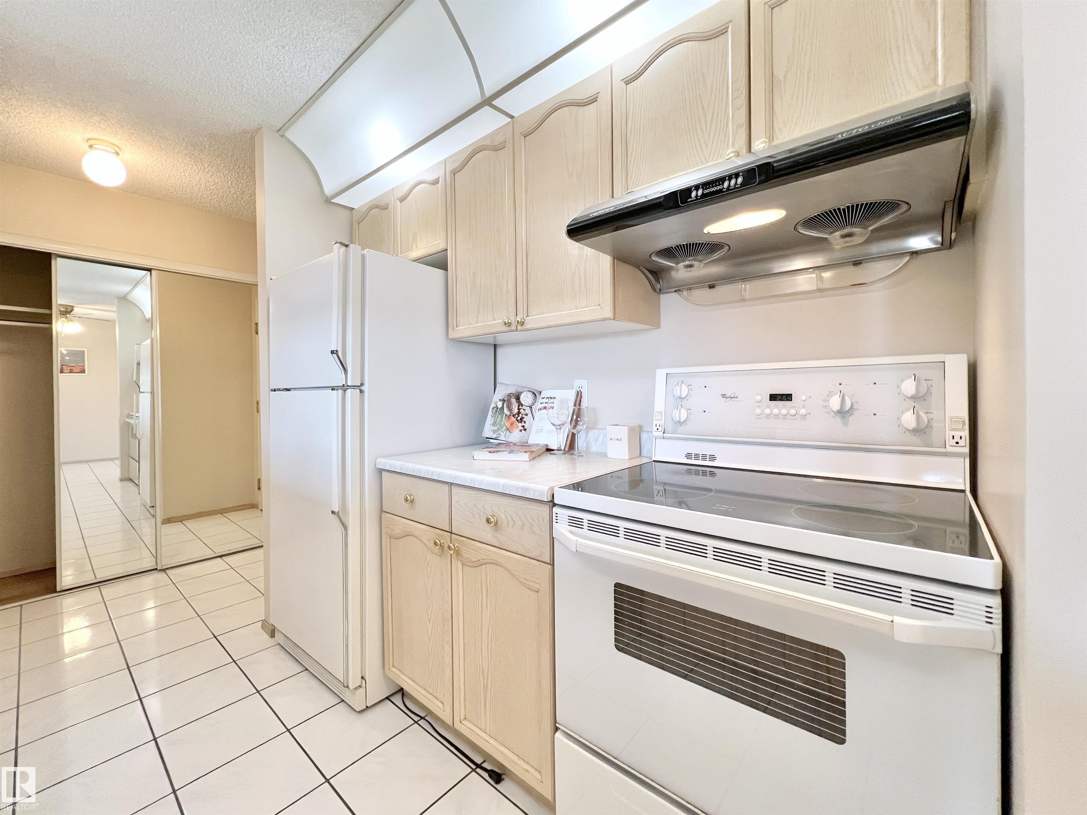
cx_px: 544
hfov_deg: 106.2
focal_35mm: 13
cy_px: 408
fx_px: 408
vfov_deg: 89.9
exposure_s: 1/120
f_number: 1.8
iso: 250
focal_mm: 1.57
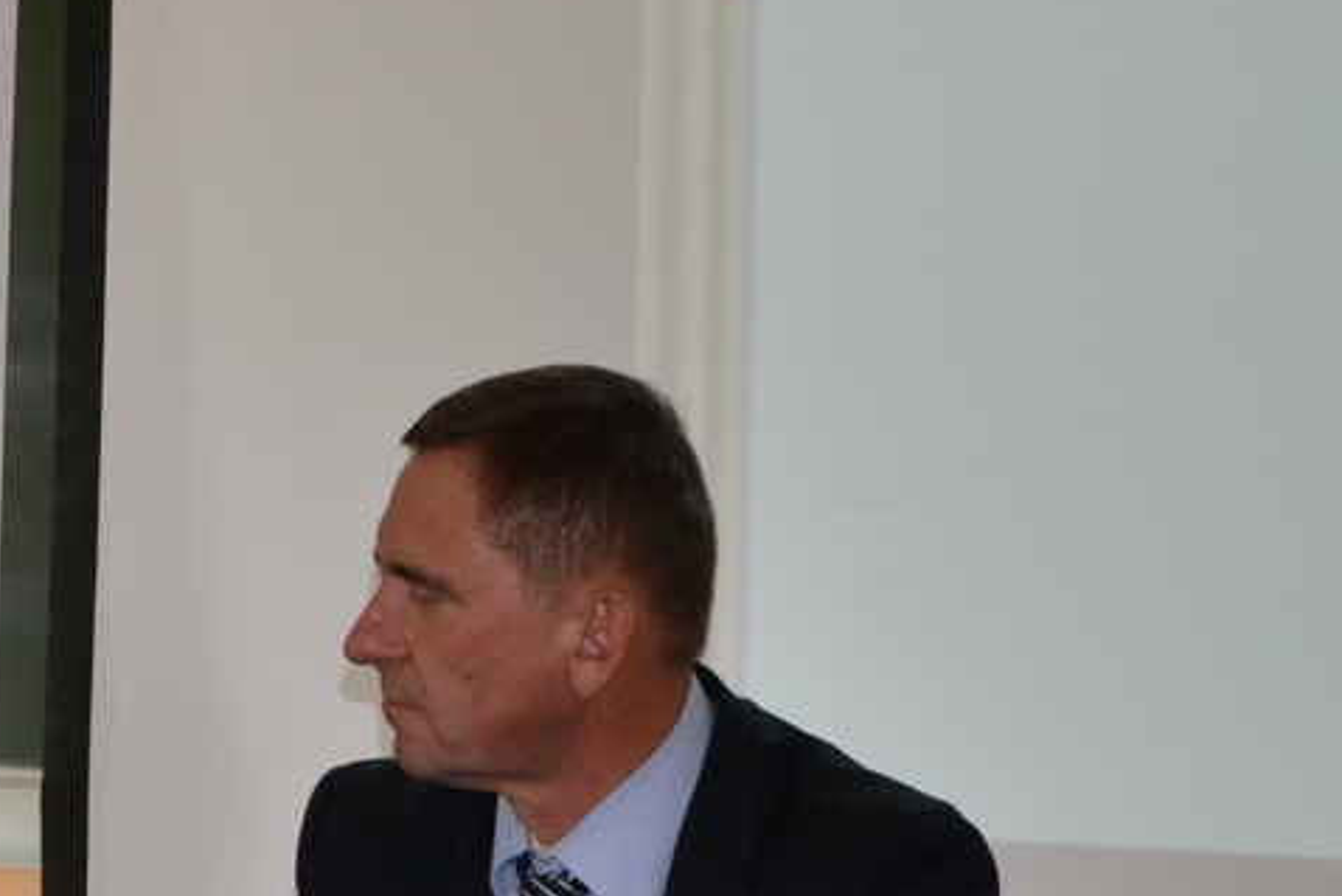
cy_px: 763
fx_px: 7495
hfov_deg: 10.0
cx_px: -584
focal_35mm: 201
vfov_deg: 6.8
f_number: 4.5
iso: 400
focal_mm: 40
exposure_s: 1/80
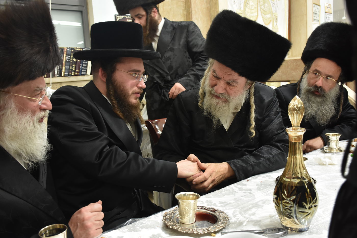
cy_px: 119
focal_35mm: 33
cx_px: 178
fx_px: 327
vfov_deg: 40.0
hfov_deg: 57.2
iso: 800
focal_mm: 22
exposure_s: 1/60
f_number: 5.6
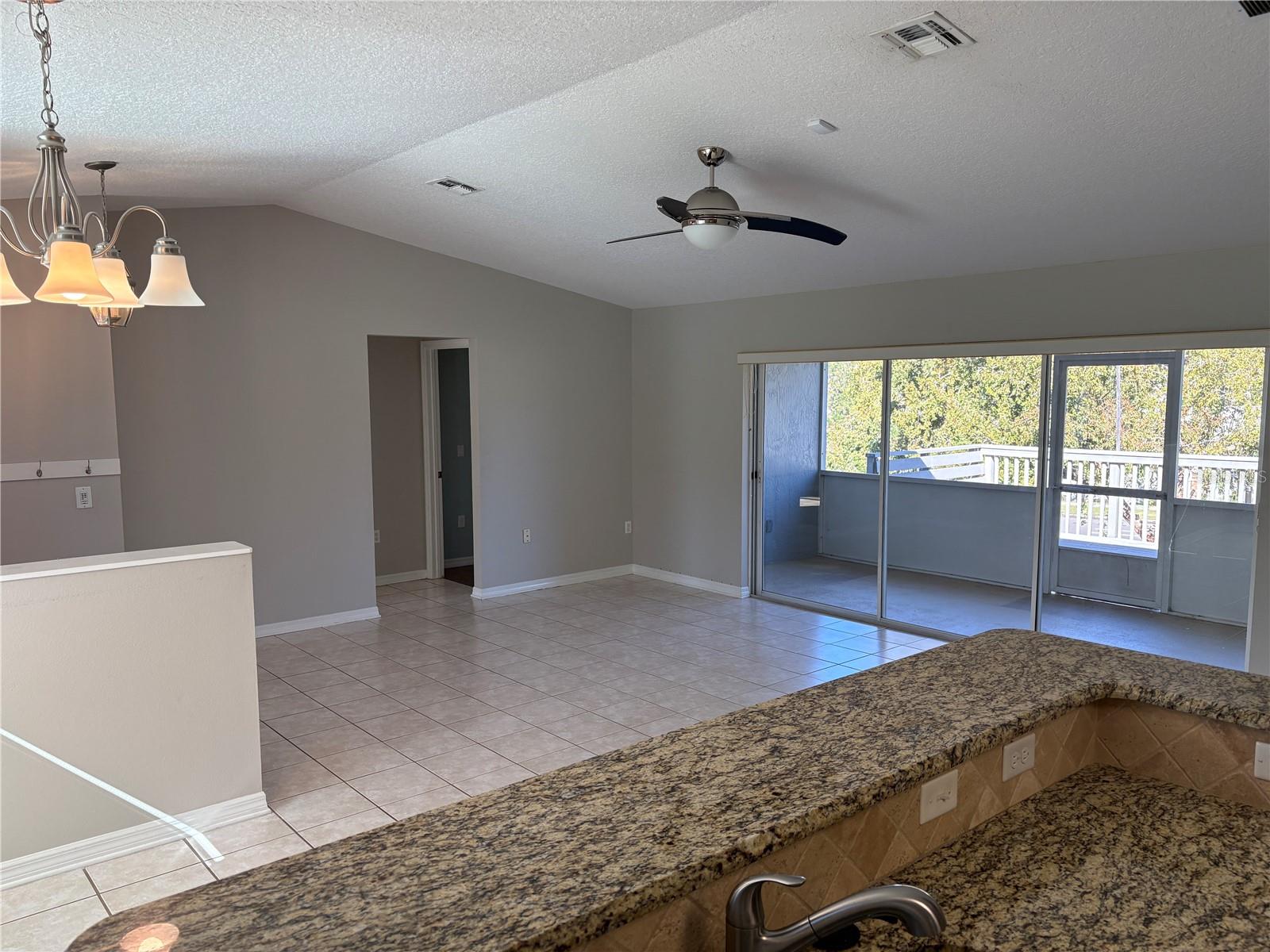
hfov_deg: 67.3
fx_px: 954
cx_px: 635
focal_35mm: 26
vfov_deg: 53.1
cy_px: 476
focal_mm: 5.96
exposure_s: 1/235
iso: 80
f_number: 1.6
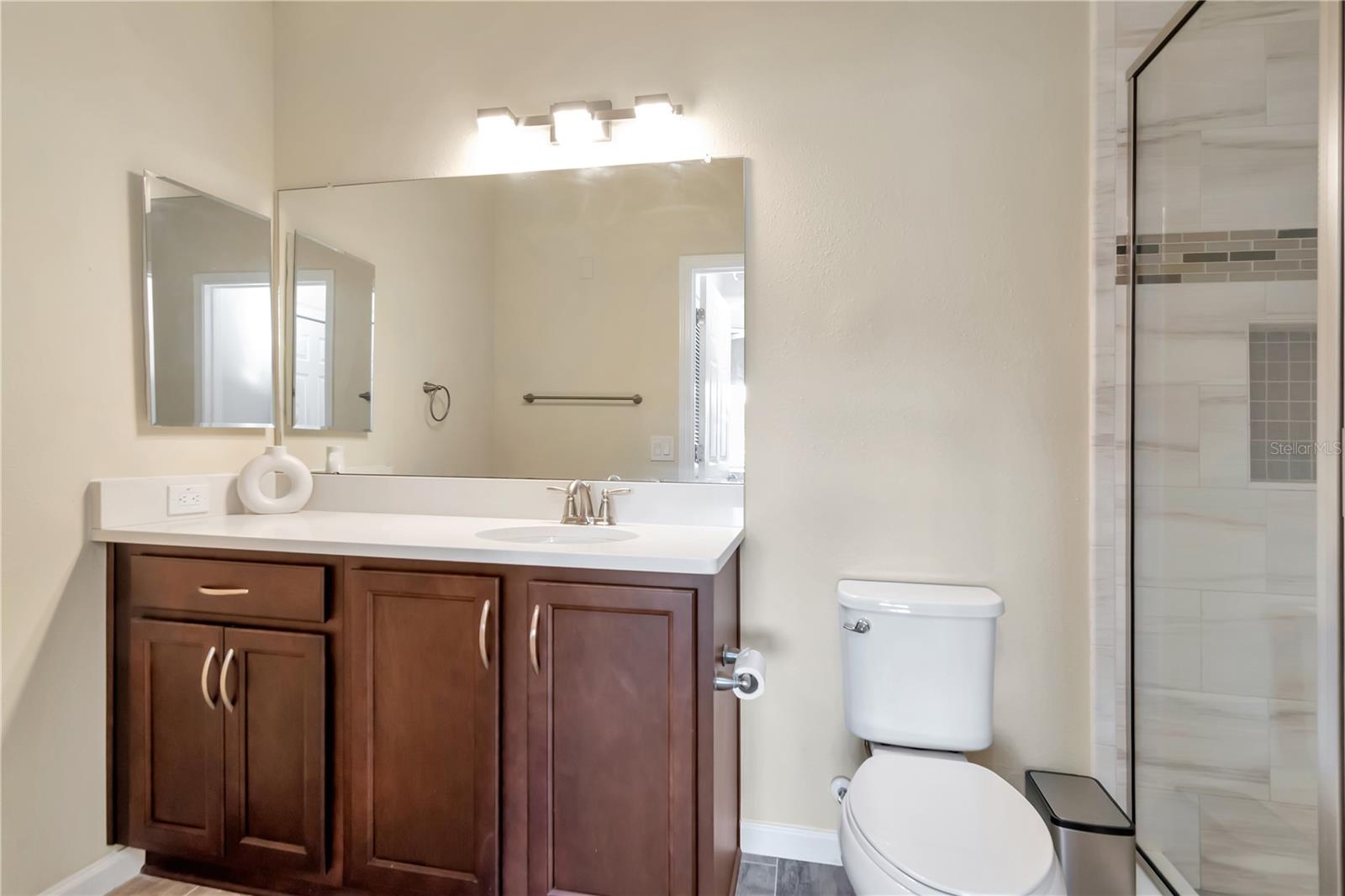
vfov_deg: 72.0
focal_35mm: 16
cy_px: 448
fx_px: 616
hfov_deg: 95.0
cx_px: 672
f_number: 7.1
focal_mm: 11
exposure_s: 1/13
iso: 800
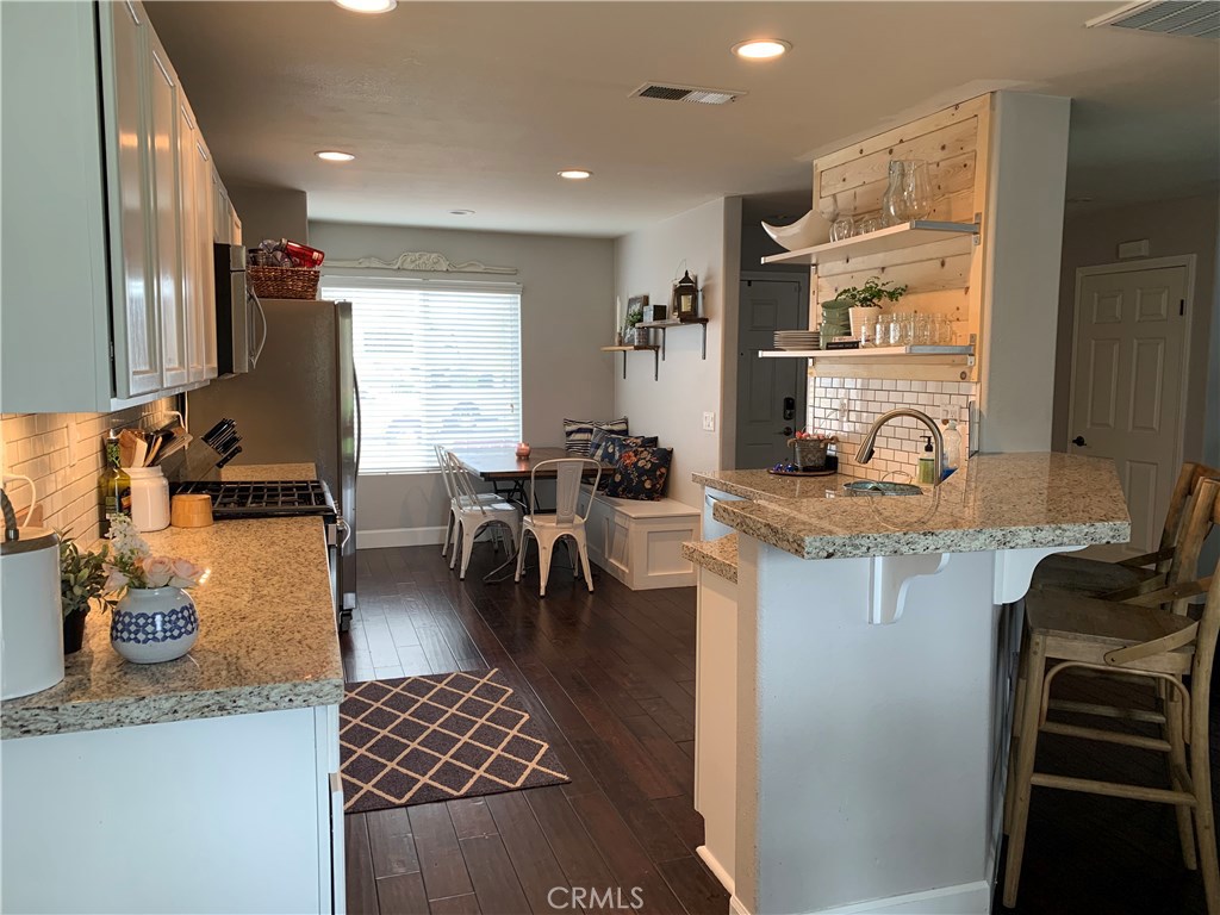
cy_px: 458
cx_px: 610
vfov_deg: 53.1
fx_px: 916
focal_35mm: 26
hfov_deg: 67.3
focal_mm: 4.25
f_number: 1.8
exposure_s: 1/60
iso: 80
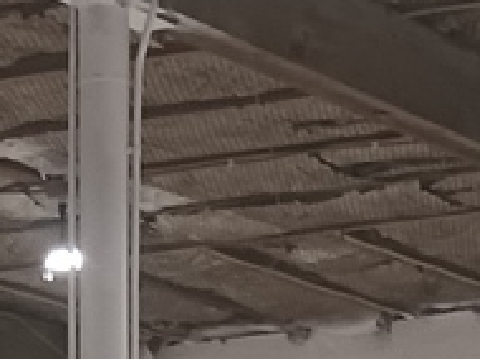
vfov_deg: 6.7
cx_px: 200
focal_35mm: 205
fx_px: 2839
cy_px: 968
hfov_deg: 9.7
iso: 250
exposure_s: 1/30
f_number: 1.8
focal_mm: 4
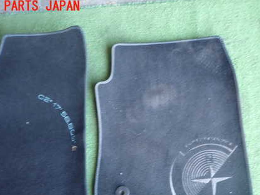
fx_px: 270
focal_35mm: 36
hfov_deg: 51.1
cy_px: 139
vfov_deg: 38.9
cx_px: 153
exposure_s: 1/40
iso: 200
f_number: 2
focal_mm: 4.5
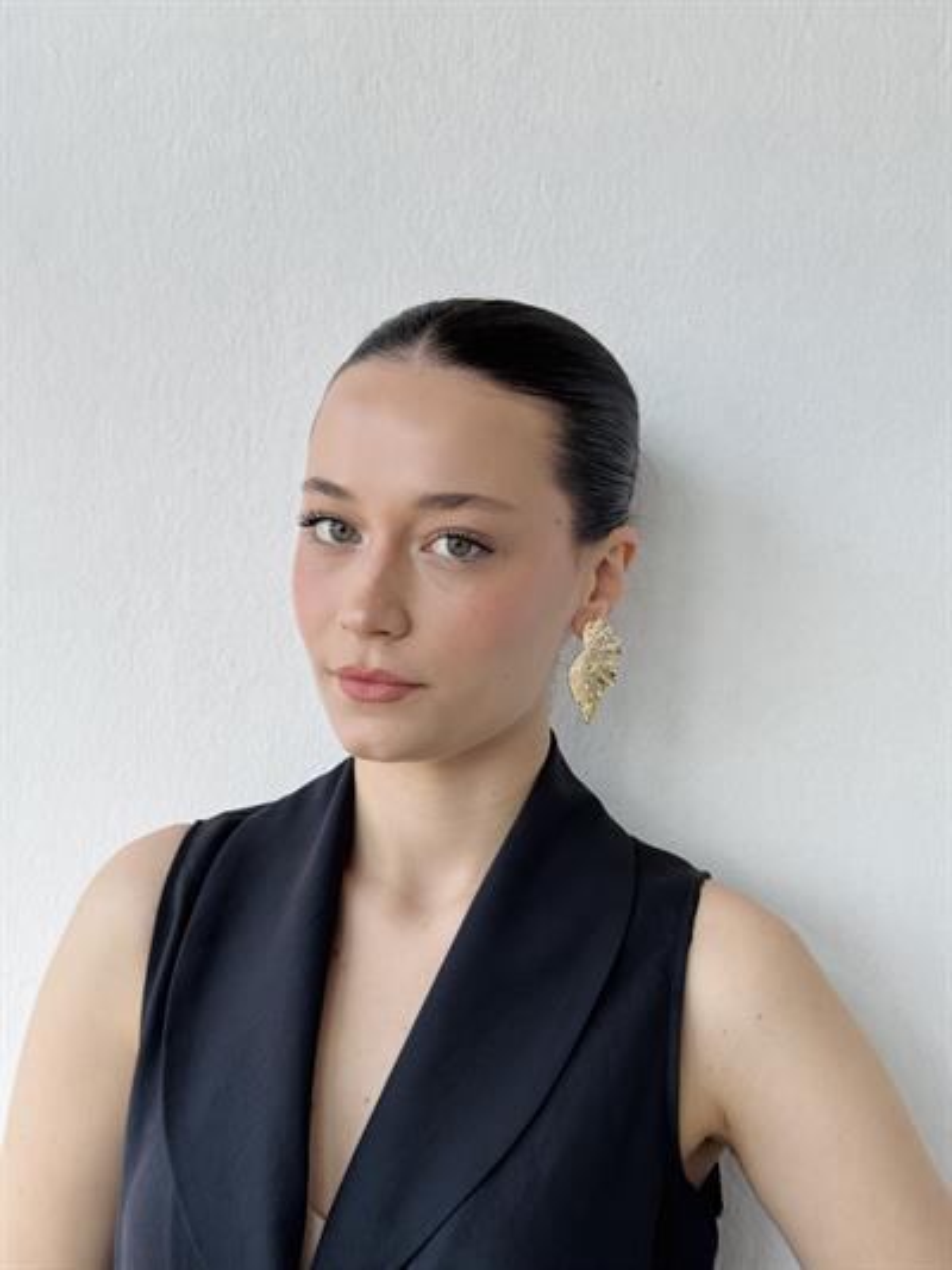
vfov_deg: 39.6
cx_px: 476
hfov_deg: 30.3
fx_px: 1759
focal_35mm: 48
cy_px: 635
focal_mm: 6.76
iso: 64
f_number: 1.78
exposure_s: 1/275
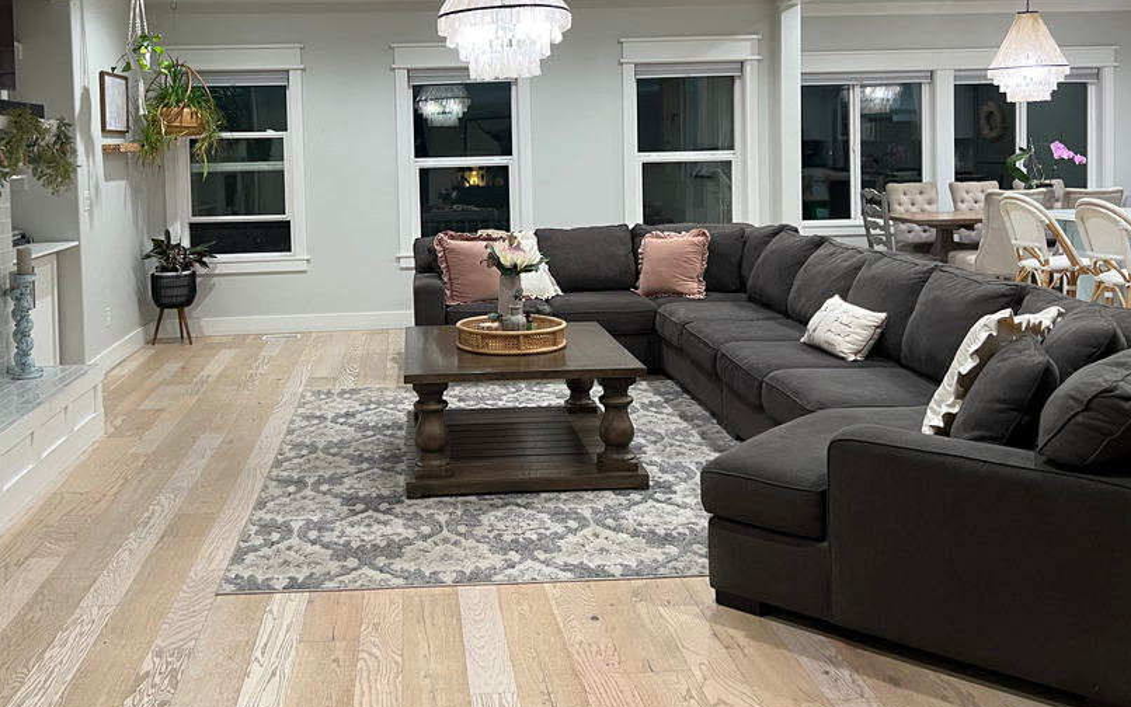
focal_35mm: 35
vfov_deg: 35.6
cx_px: 460
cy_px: 188
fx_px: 1079
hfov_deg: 55.0
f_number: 1.5
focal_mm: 5.7
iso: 160
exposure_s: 1/60
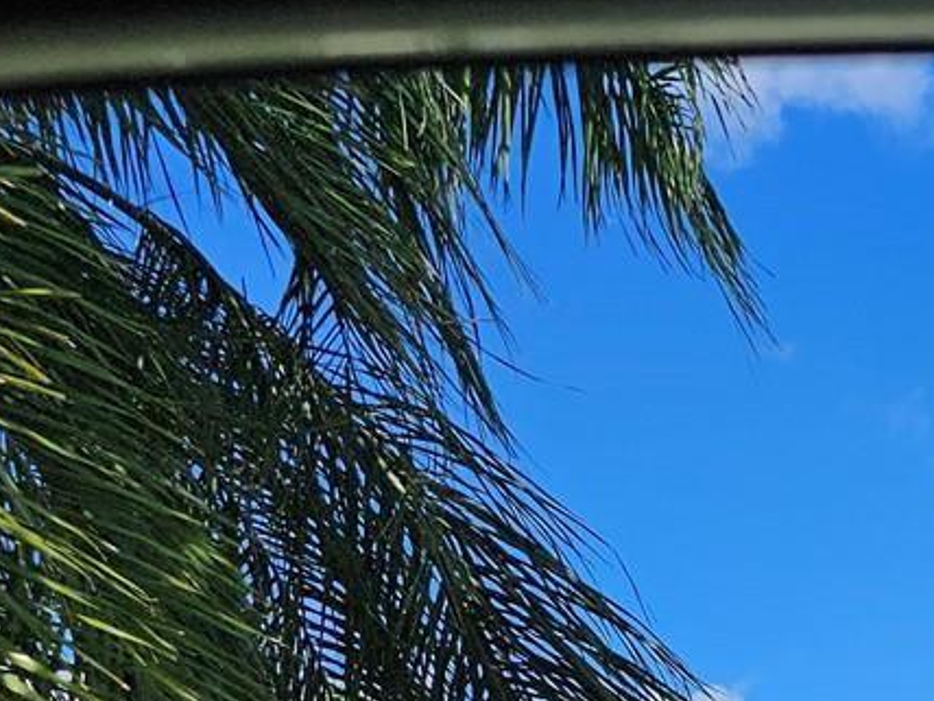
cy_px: 1190
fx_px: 2320
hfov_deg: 20.6
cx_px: 1233
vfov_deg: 15.2
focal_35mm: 86
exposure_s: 1/1563
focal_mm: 6.3
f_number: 1.7
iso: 12
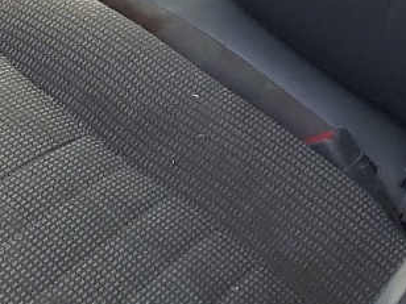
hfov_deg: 13.2
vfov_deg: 10.9
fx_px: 1583
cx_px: -316
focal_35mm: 135
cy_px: -24
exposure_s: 1/400
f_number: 1.5
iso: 50
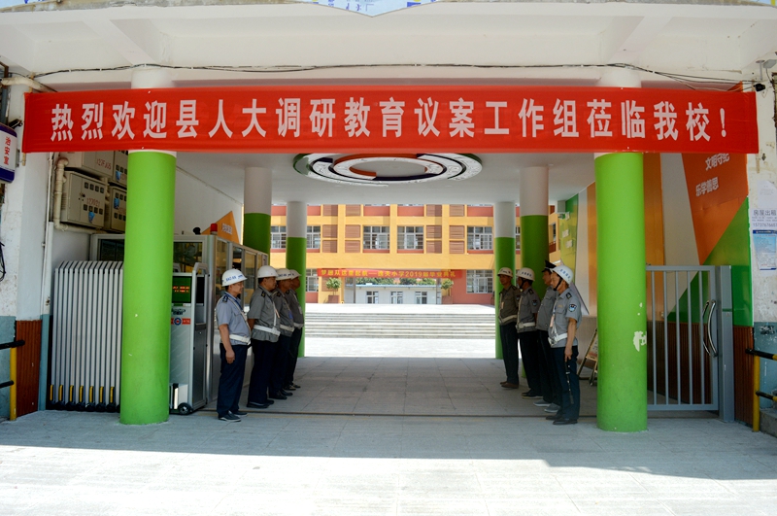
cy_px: 258
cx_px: 388
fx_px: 647
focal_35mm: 30
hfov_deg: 62.0
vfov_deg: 43.5
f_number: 7.1
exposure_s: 1/200
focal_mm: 20
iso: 100
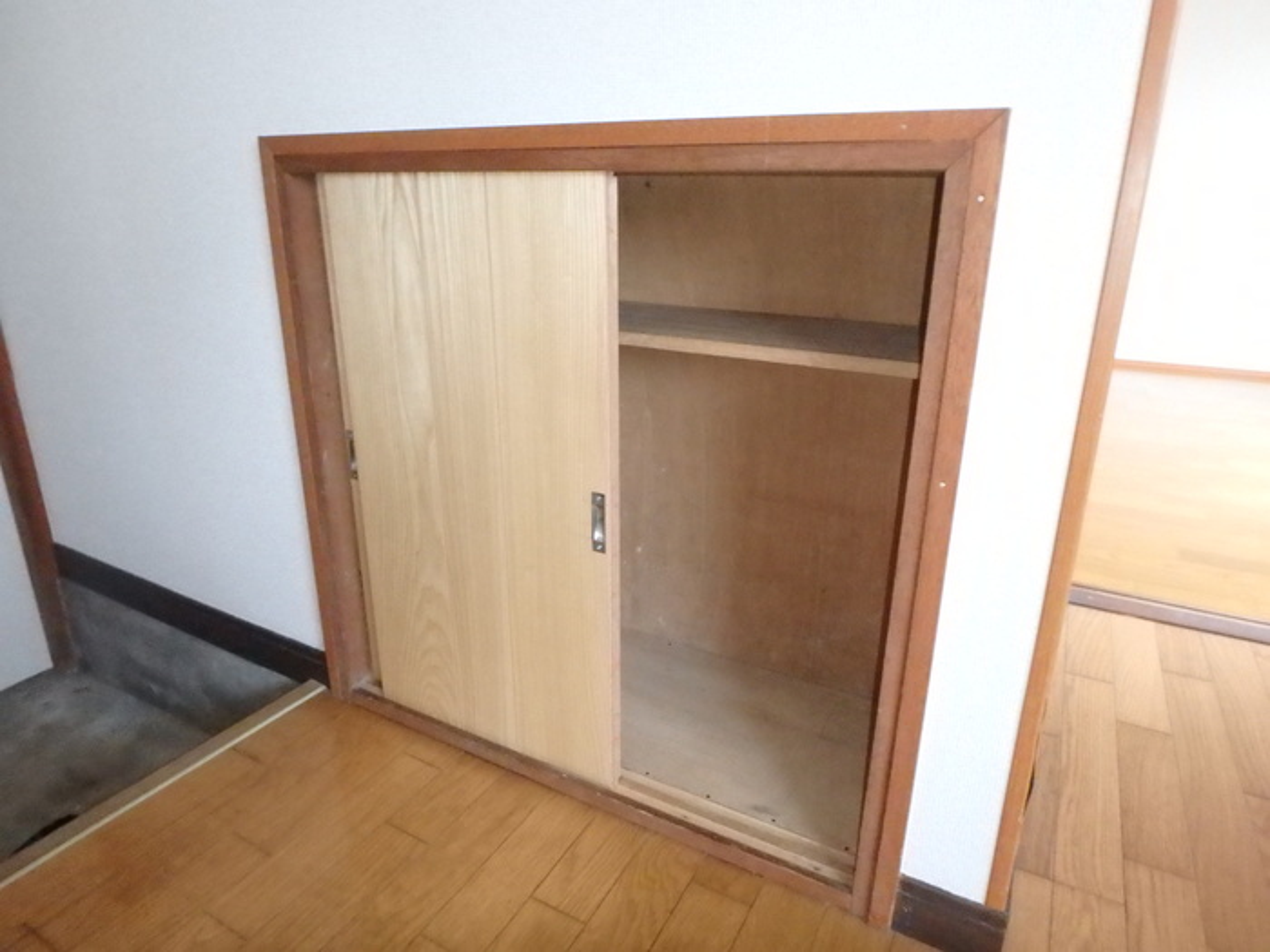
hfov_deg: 79.0
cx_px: 635
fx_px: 770
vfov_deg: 63.4
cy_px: 476
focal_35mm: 21
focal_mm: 3.7
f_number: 3.5
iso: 1600
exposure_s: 1/8
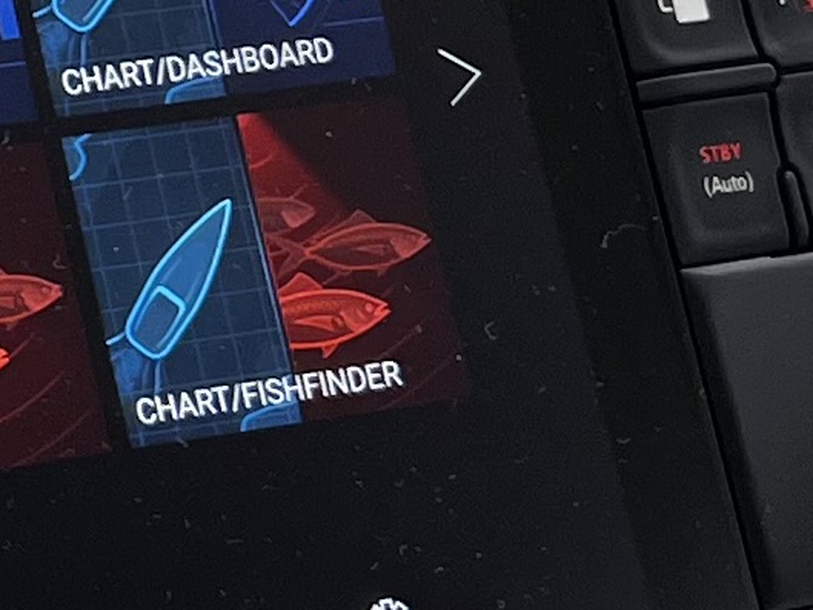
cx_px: -662
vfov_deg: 7.5
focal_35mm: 198
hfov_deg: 9.5
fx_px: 4651
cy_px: 174
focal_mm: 5.7
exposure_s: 1/318
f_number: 1.5
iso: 50
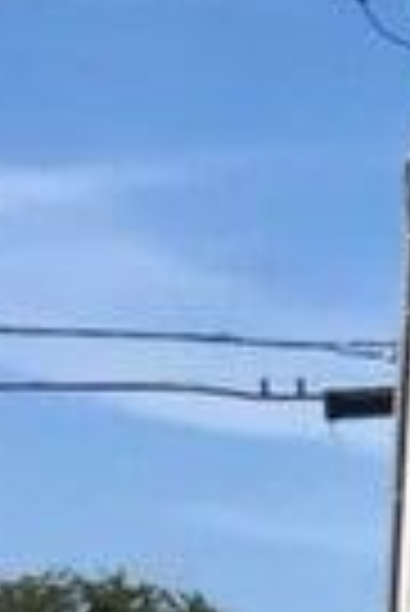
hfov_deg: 5.4
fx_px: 3731
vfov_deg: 9.4
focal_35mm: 219
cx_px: 1699
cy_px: 446
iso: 20
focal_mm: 3.99
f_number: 1.8
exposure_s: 1/4000
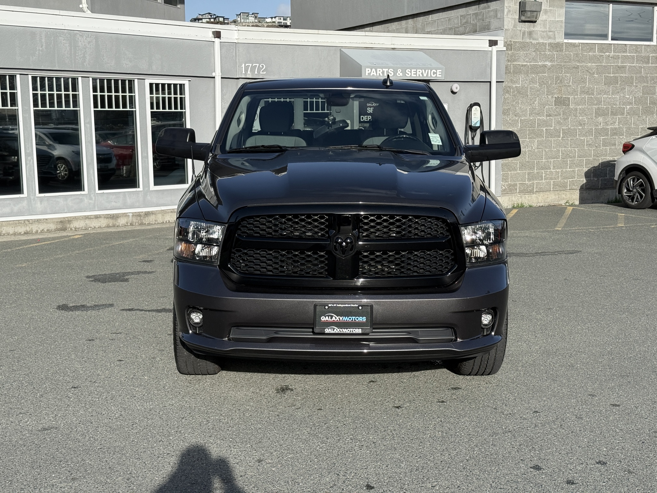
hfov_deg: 39.7
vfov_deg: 30.3
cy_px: 246
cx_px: 328
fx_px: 911
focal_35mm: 48
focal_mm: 6.76
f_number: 1.78
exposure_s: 1/3891
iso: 64
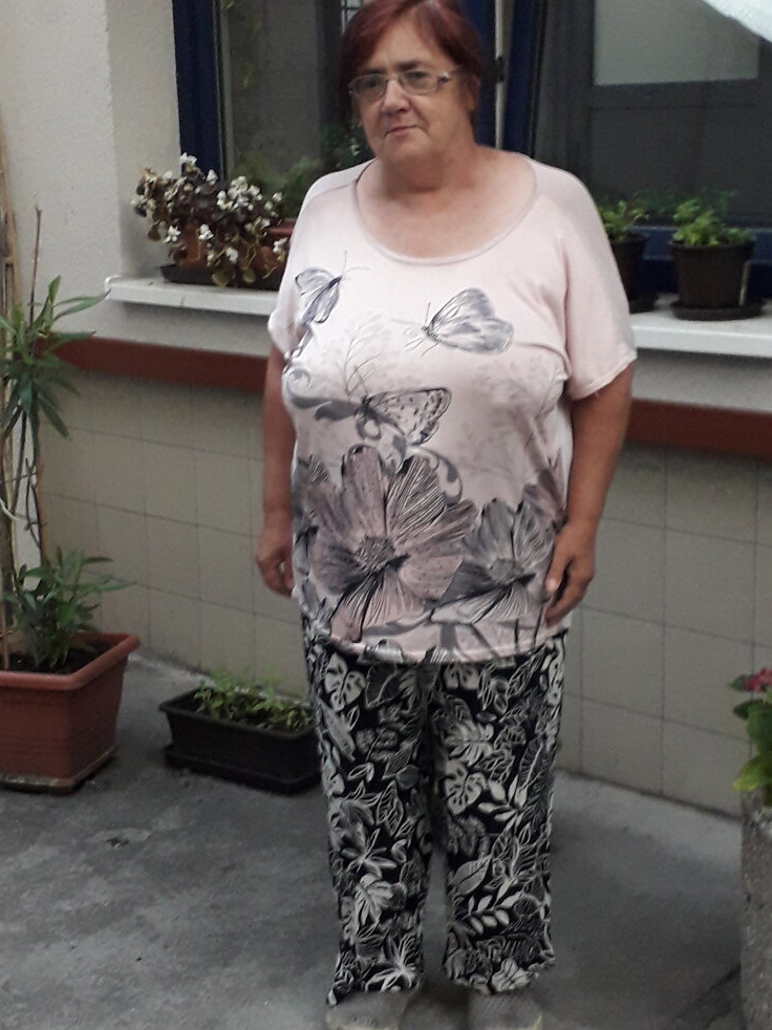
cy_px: 499
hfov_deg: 42.9
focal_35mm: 33
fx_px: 982
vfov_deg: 55.4
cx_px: 400
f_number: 1.9
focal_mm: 3.6
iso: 250
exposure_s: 1/25
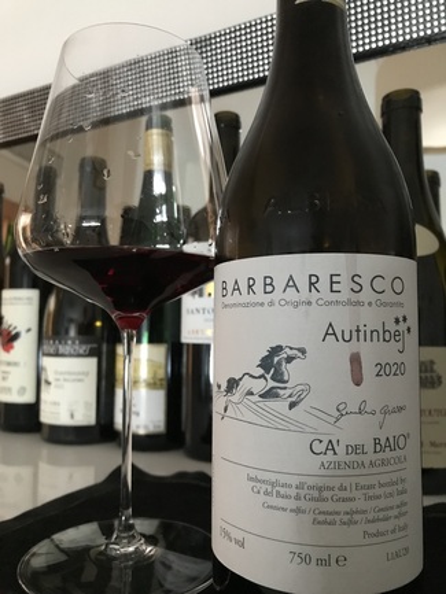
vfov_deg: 63.4
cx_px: 223
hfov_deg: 49.8
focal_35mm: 28
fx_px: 481
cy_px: 297
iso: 80
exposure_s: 1/5
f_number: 1.8
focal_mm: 3.99
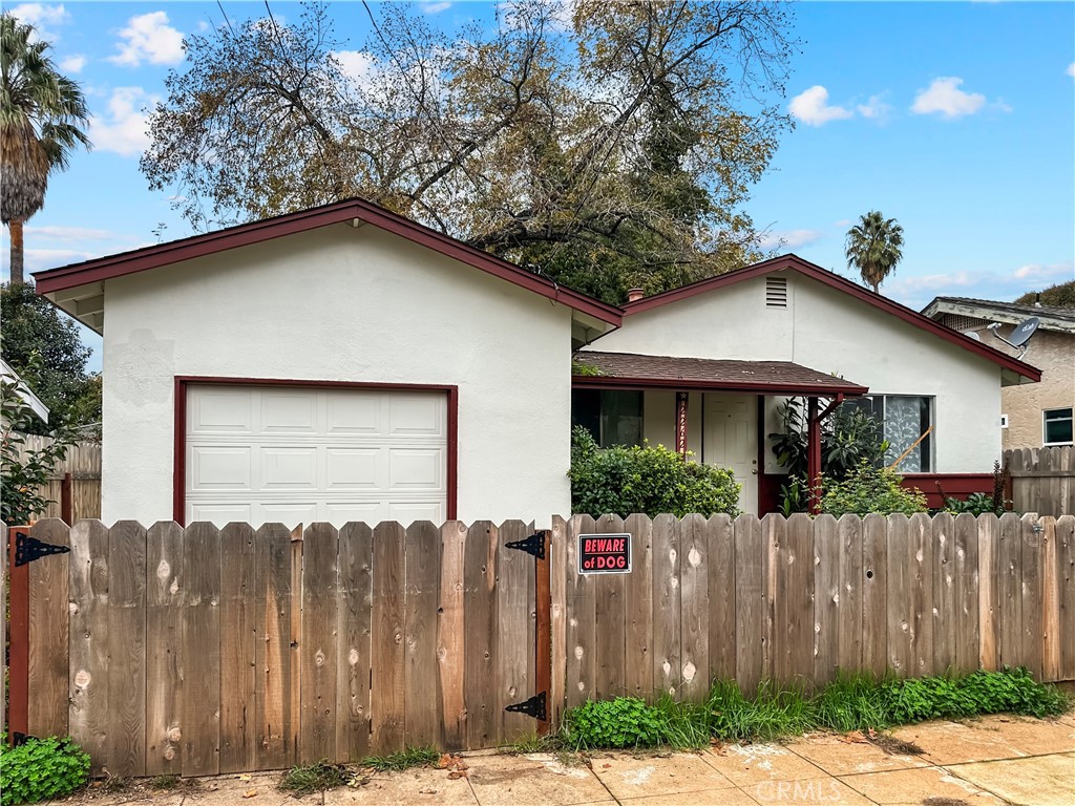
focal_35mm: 24
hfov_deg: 71.6
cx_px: 538
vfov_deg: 56.8
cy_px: 403
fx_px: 745
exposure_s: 1/700
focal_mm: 6.86
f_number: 1.8
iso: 80
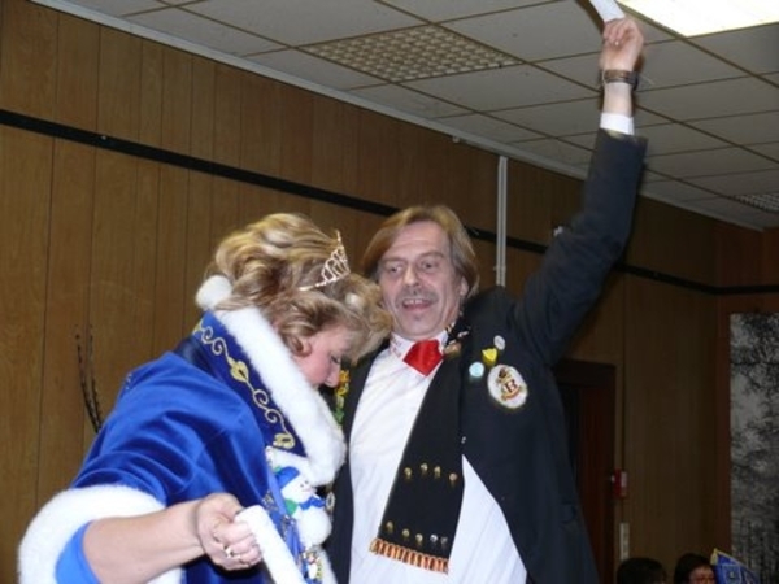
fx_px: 1598
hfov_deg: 27.4
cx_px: 390
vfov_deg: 20.7
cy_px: 292
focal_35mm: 71
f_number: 3.2
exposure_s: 1/30
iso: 125
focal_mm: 15
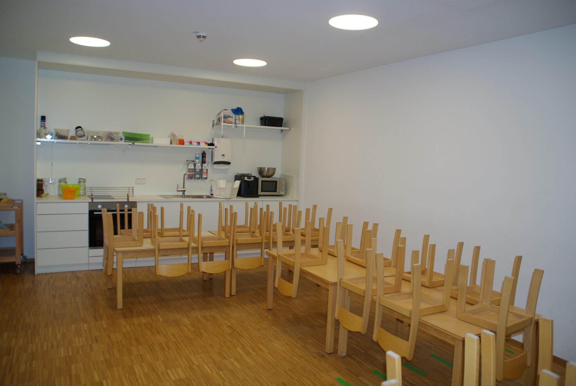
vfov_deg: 48.1
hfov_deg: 67.3
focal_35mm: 27
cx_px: 288
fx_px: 433
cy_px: 193
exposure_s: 1/30
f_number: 3.5
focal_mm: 18
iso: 100
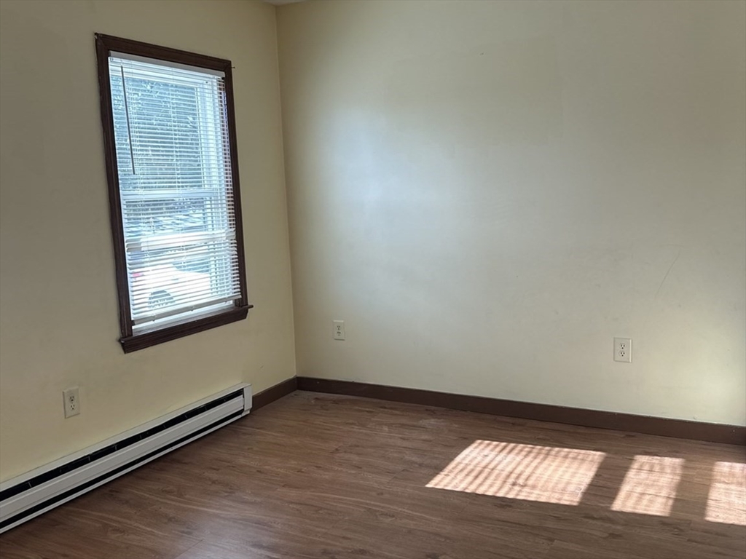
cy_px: 280
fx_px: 517
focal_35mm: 24
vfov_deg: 56.8
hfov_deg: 71.6
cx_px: 373
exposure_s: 1/121
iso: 64
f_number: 1.78
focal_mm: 6.86
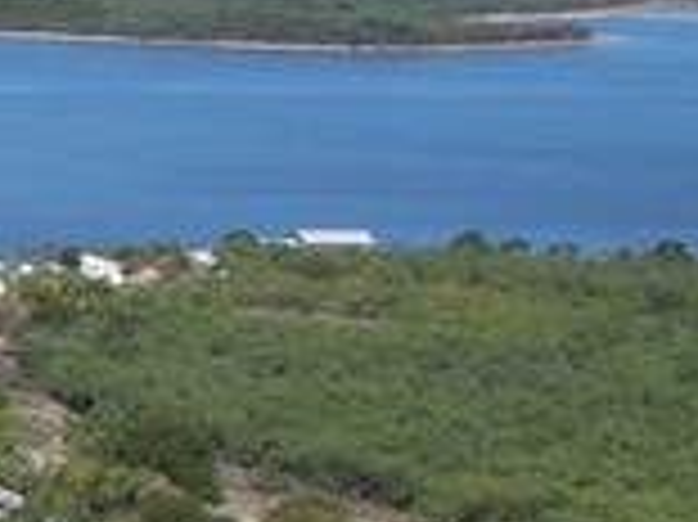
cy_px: 932
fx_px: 2821
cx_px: -1373
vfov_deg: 10.0
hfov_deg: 10.3
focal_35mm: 140
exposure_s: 1/2000
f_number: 2.8
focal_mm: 8.38
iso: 100
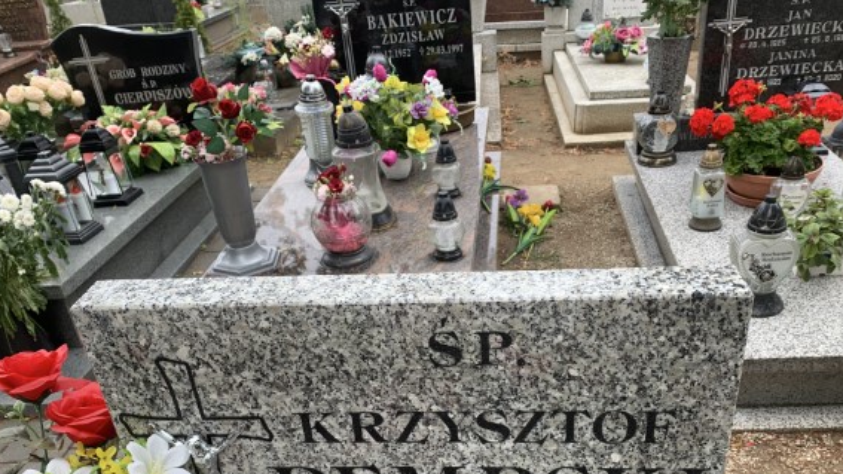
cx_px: 439
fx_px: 715
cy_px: 330
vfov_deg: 36.2
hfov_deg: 61.0
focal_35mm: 32
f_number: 1.8
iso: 25
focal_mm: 4.25
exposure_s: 1/265
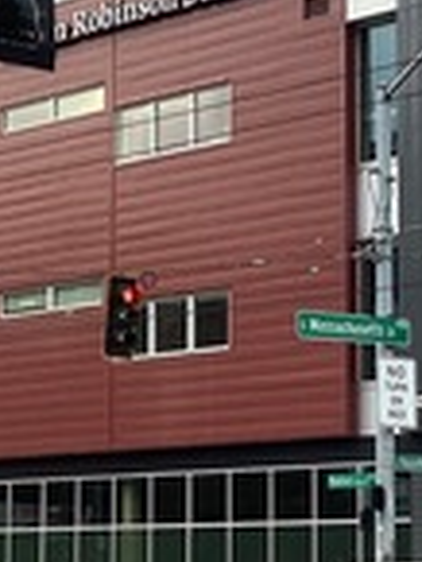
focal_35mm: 120
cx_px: 383
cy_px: 337
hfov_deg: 12.3
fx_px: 1948
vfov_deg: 16.4
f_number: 2.4
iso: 25
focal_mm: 3.3
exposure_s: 1/120
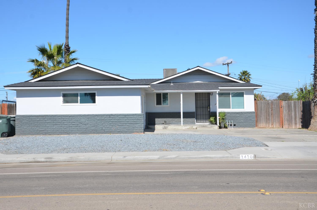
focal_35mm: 51
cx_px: 158
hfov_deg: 39.0
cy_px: 105
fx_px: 448
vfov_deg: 26.4
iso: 100
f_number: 9
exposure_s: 1/320
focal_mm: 34
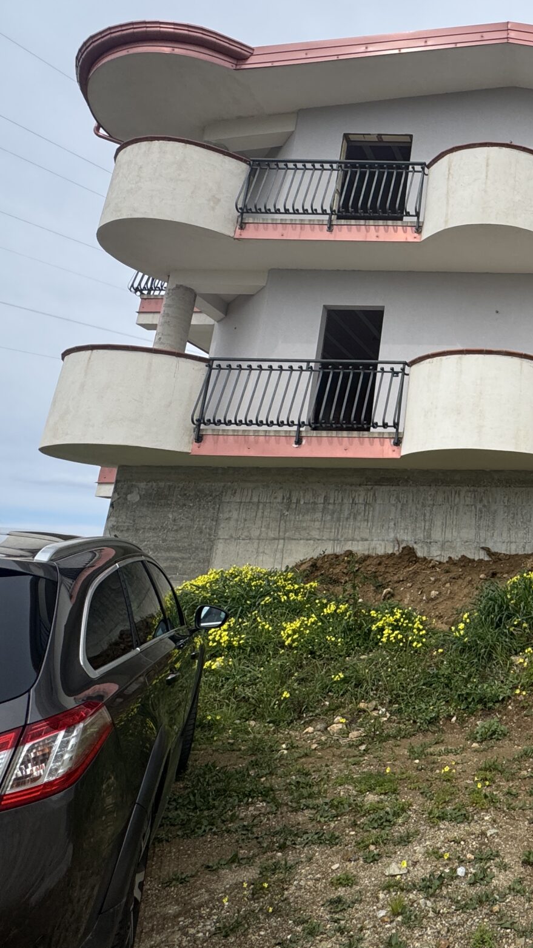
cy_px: 392
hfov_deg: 37.5
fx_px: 628
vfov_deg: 73.5
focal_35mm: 25
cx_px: 602
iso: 50
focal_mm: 2.22
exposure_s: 1/1709
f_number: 2.2
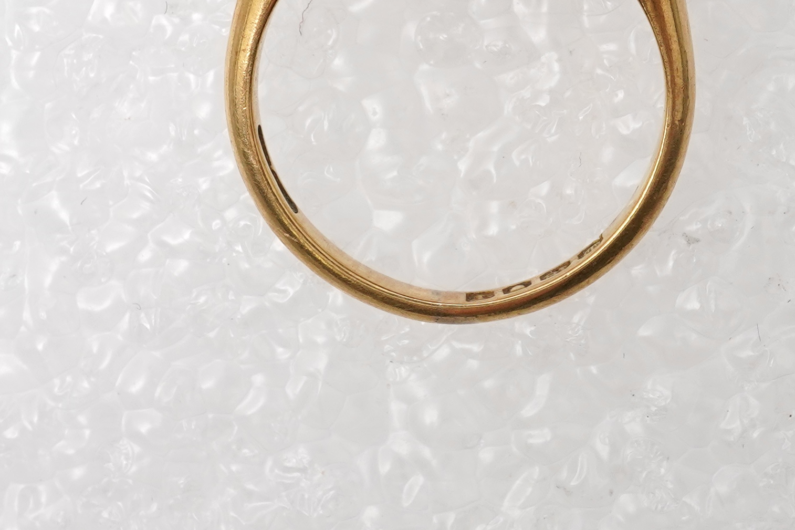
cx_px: 438
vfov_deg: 11.6
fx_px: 2583
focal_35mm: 117
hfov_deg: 17.5
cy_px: 27
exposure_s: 1/125
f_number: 22
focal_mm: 30
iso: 500
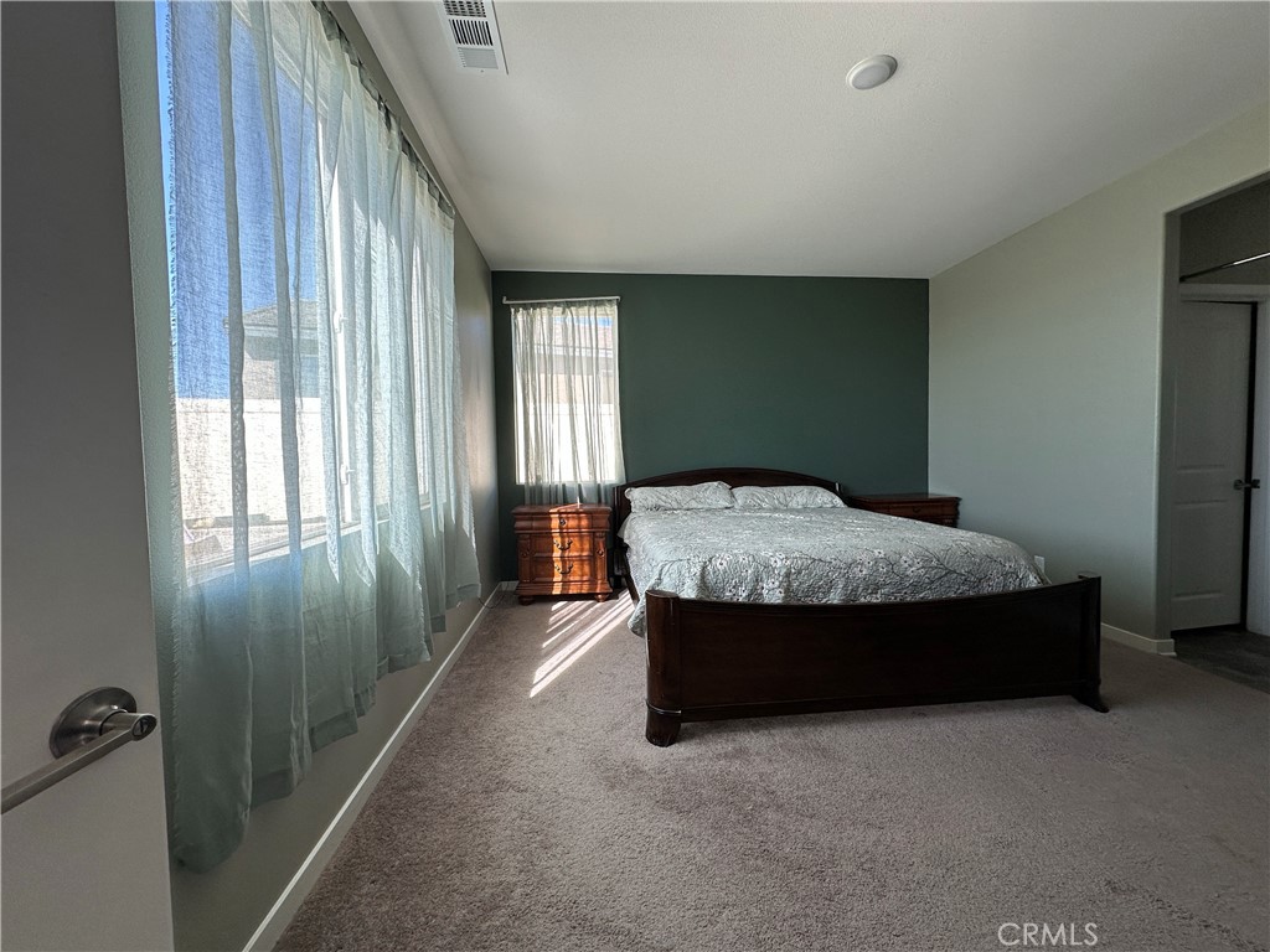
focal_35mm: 14
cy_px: 476
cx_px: 635
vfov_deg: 85.7
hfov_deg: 102.1
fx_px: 514
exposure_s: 1/99
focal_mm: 2.22
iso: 50
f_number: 2.2
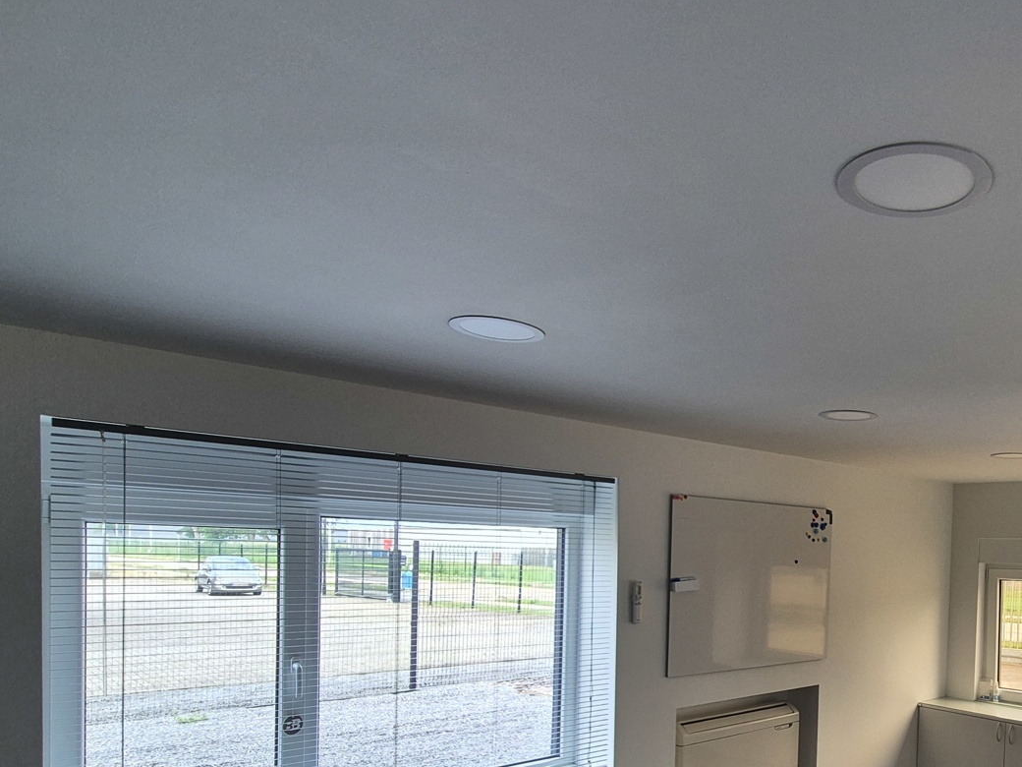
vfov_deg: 54.1
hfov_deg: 65.2
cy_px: 578
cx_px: 818
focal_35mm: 24
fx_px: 709
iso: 80
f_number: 2.2
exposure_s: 1/100
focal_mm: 2.2
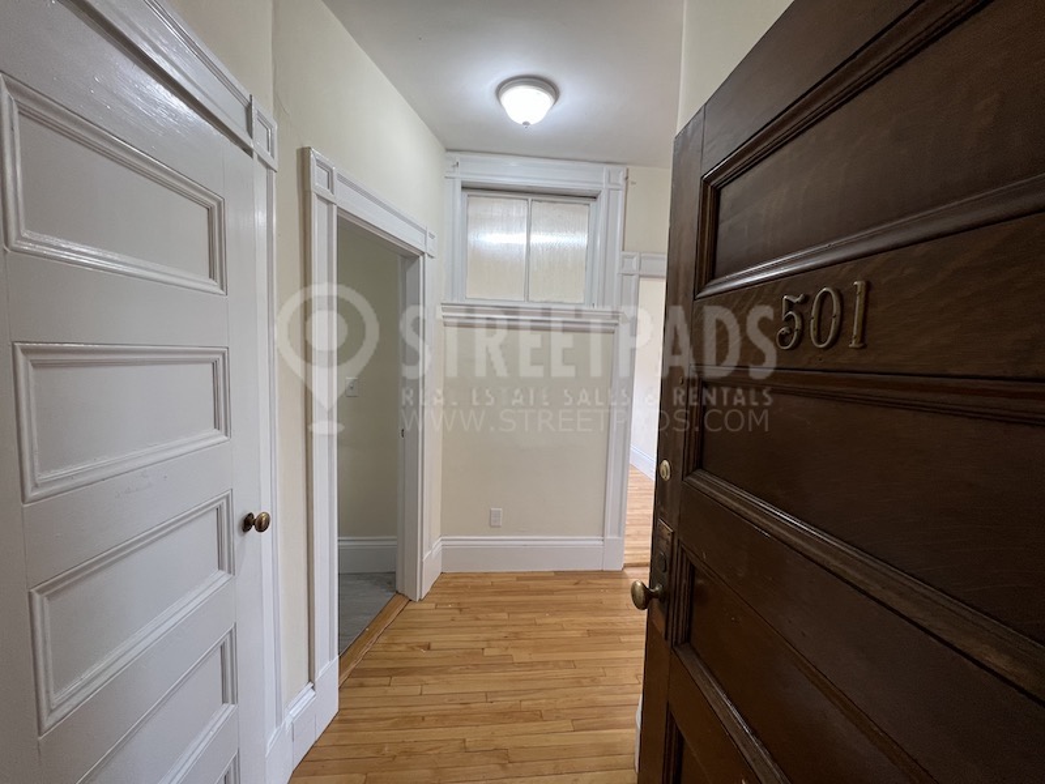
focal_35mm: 13
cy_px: 392
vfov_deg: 89.9
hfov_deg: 106.2
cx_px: 522
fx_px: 392
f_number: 1.8
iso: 160
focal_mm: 1.57
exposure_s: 1/60
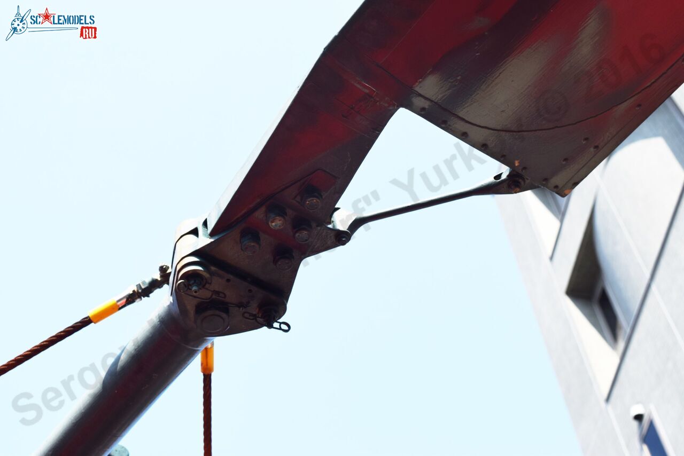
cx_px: 342
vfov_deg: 23.8
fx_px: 1083
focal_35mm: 57
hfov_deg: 35.0
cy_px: 228
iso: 200
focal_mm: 38
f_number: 10
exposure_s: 1/400
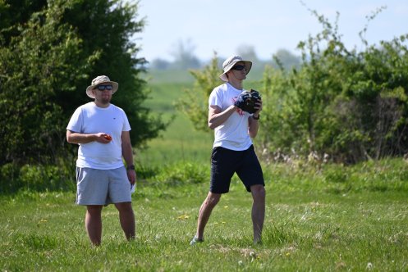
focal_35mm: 400
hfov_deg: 5.2
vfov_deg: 3.4
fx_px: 4536
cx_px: 204
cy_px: 136
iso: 320
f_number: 6.3
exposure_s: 1/800
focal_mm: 400
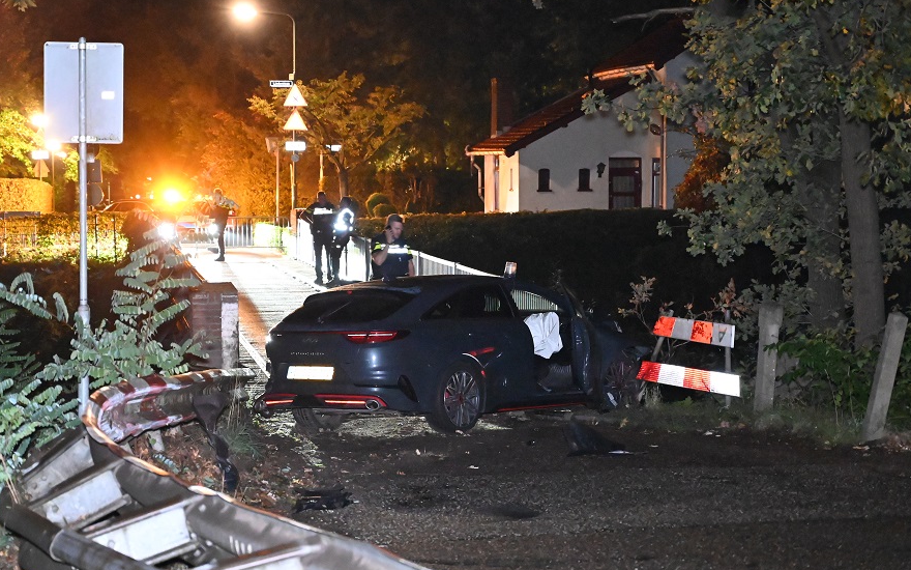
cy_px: 330
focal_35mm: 81
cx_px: 458
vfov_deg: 16.1
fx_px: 2011
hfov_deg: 25.5
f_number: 4
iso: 25600
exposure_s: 1/20
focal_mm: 70
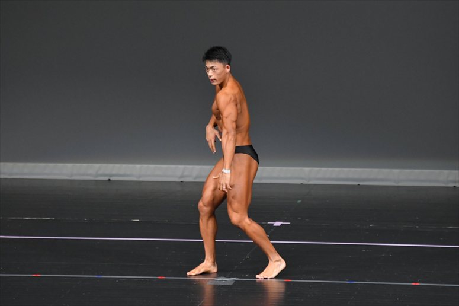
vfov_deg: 4.4
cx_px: 230
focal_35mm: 315
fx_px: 4014
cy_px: 153
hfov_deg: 6.5
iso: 4000
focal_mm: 210
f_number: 5.6
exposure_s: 1/400
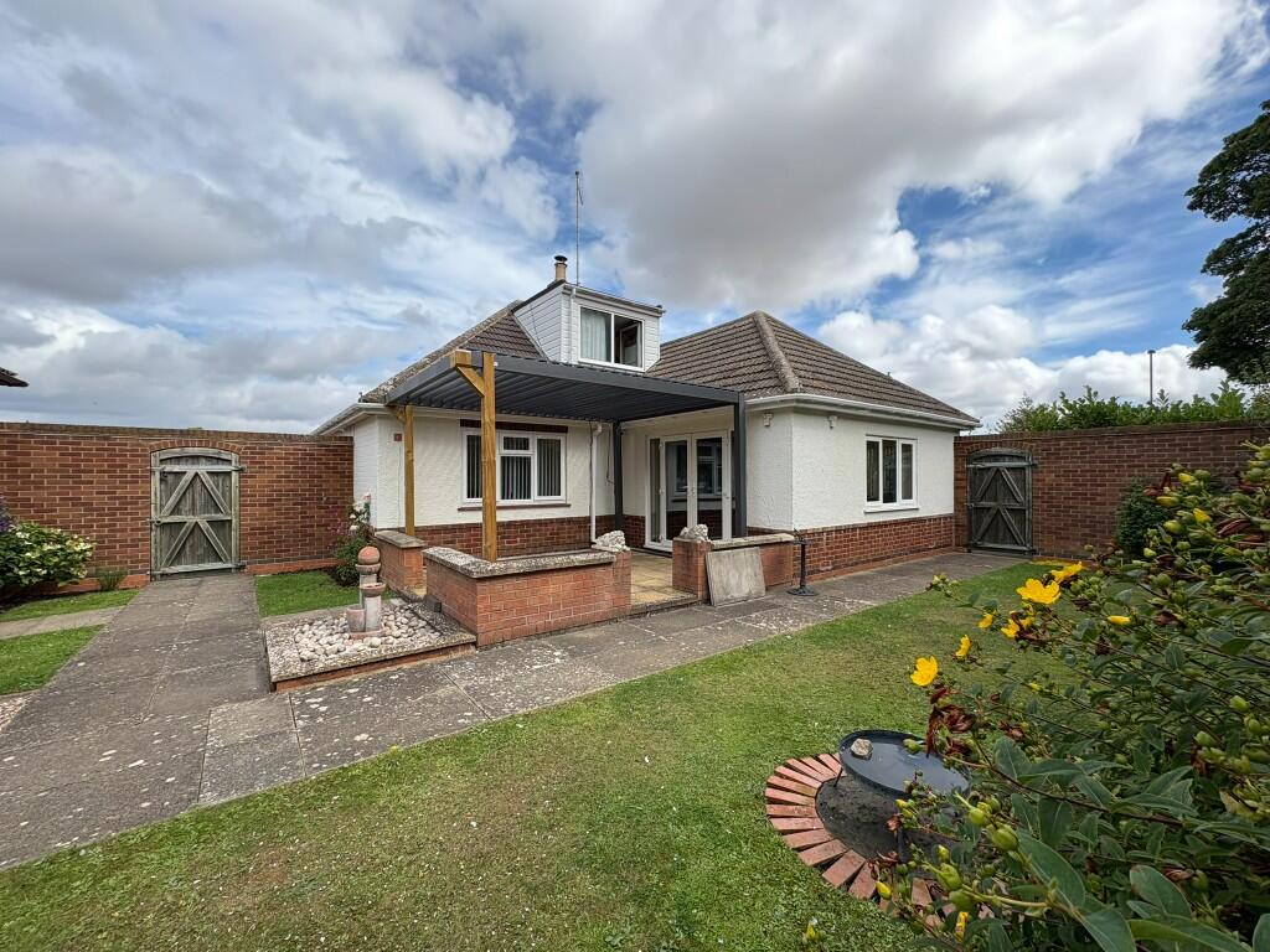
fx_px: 514
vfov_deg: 85.7
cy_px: 476
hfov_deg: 102.1
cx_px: 635
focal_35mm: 14
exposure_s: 1/1198
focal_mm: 2.22
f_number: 2.2
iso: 50
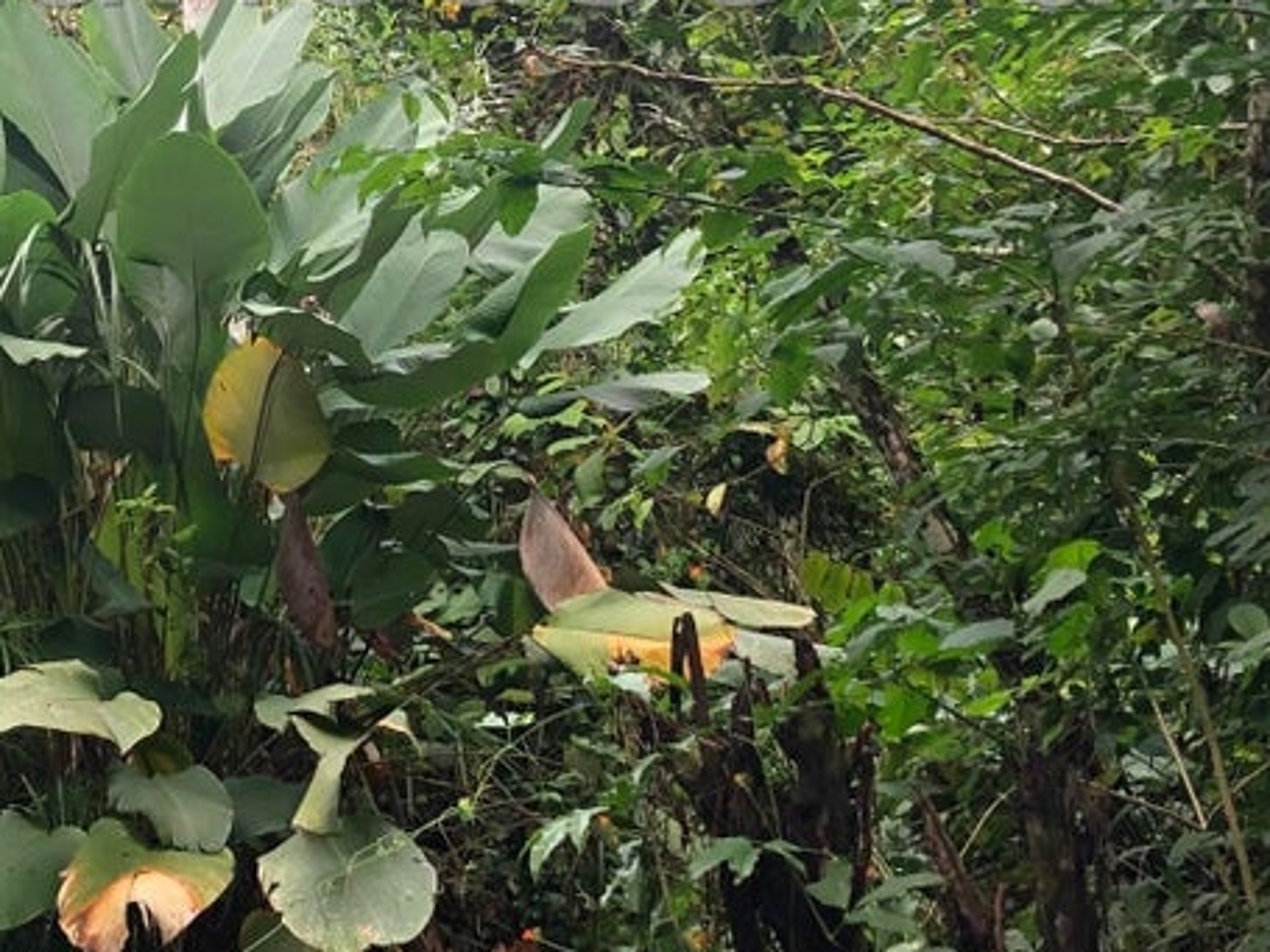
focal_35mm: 84
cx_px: 208
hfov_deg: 22.9
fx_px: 3081
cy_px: -78
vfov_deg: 17.0
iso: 25
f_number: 1.8
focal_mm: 3.99
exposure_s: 1/120
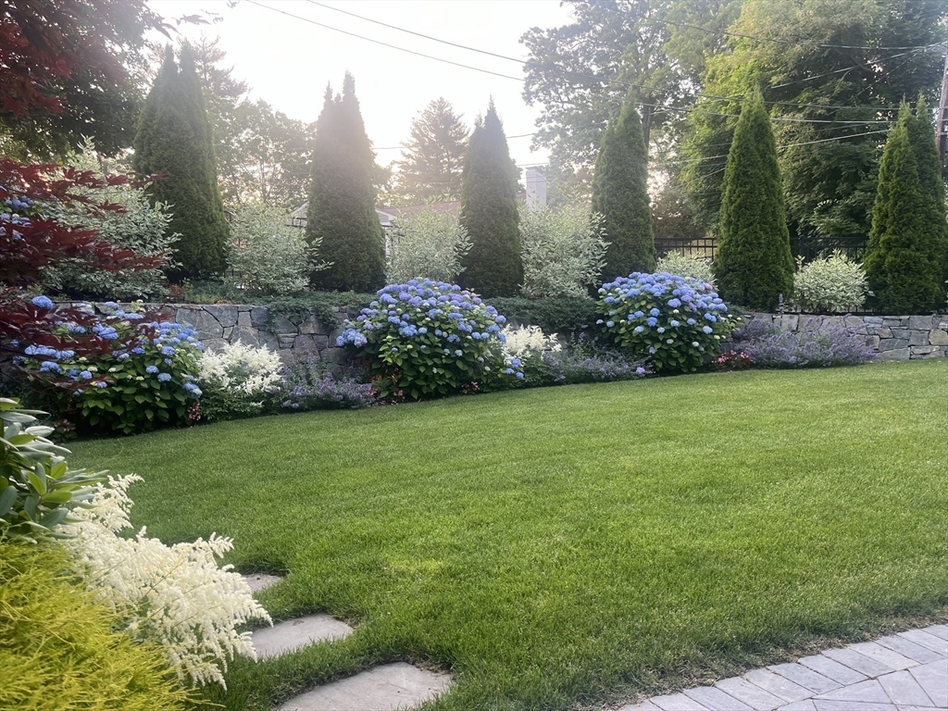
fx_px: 712
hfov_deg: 67.3
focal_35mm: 26
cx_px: 474
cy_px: 356
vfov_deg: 53.1
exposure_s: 1/122
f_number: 1.6
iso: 50
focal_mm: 5.1
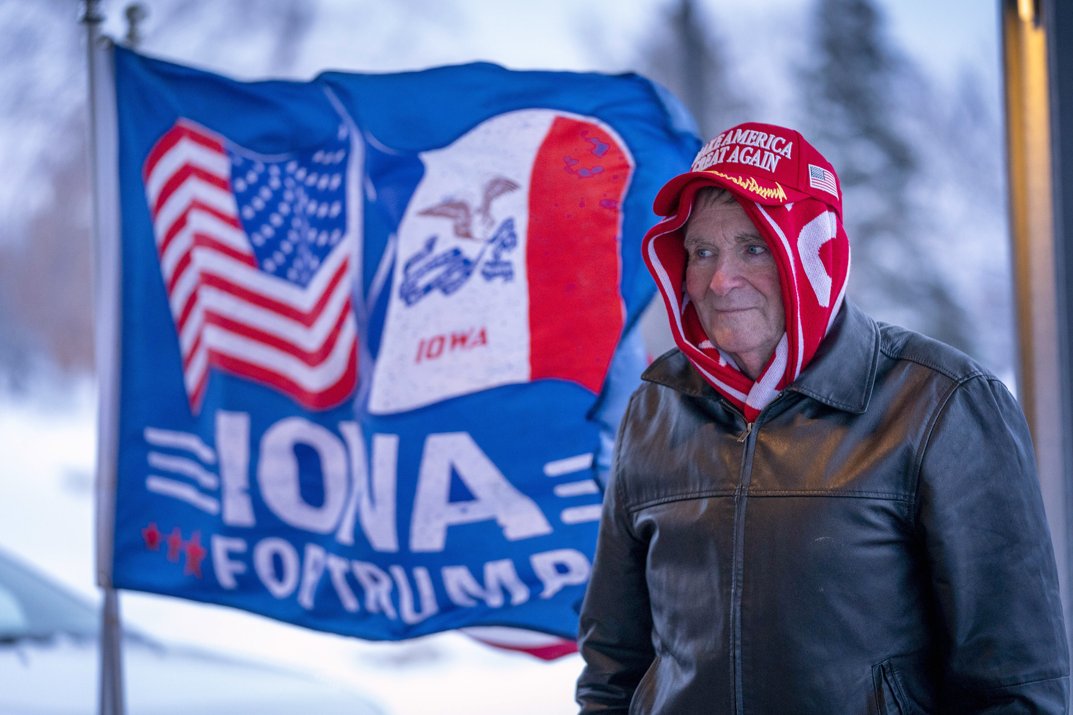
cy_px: 358
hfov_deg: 16.3
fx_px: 3755
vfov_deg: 10.9
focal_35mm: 126
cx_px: 536
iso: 4000
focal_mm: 126
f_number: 2.8
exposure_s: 1/500
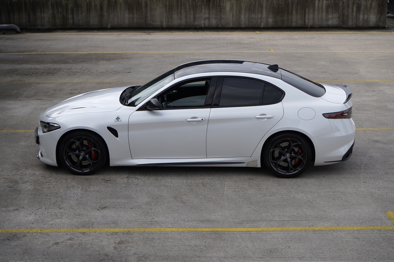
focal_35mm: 62
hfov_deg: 32.4
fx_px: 679
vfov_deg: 21.9
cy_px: 131
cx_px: 197
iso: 100
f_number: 8
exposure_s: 1/250
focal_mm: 62
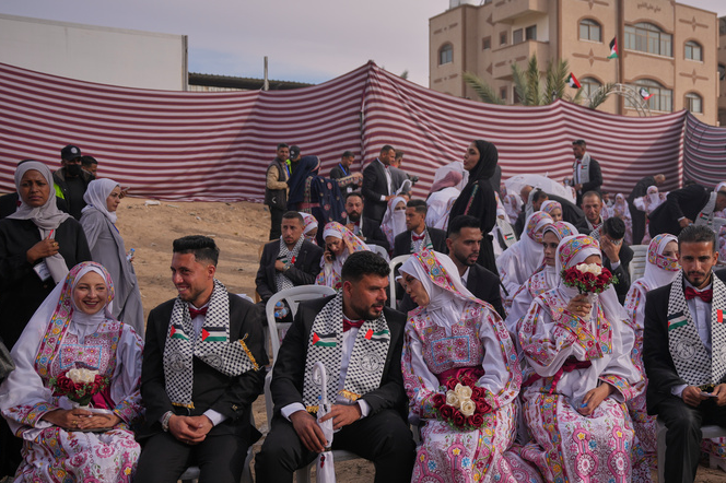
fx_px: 746
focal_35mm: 37
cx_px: 518
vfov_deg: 35.9
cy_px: 259
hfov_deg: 50.4
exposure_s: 1/2500
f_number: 2.8
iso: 100
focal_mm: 24
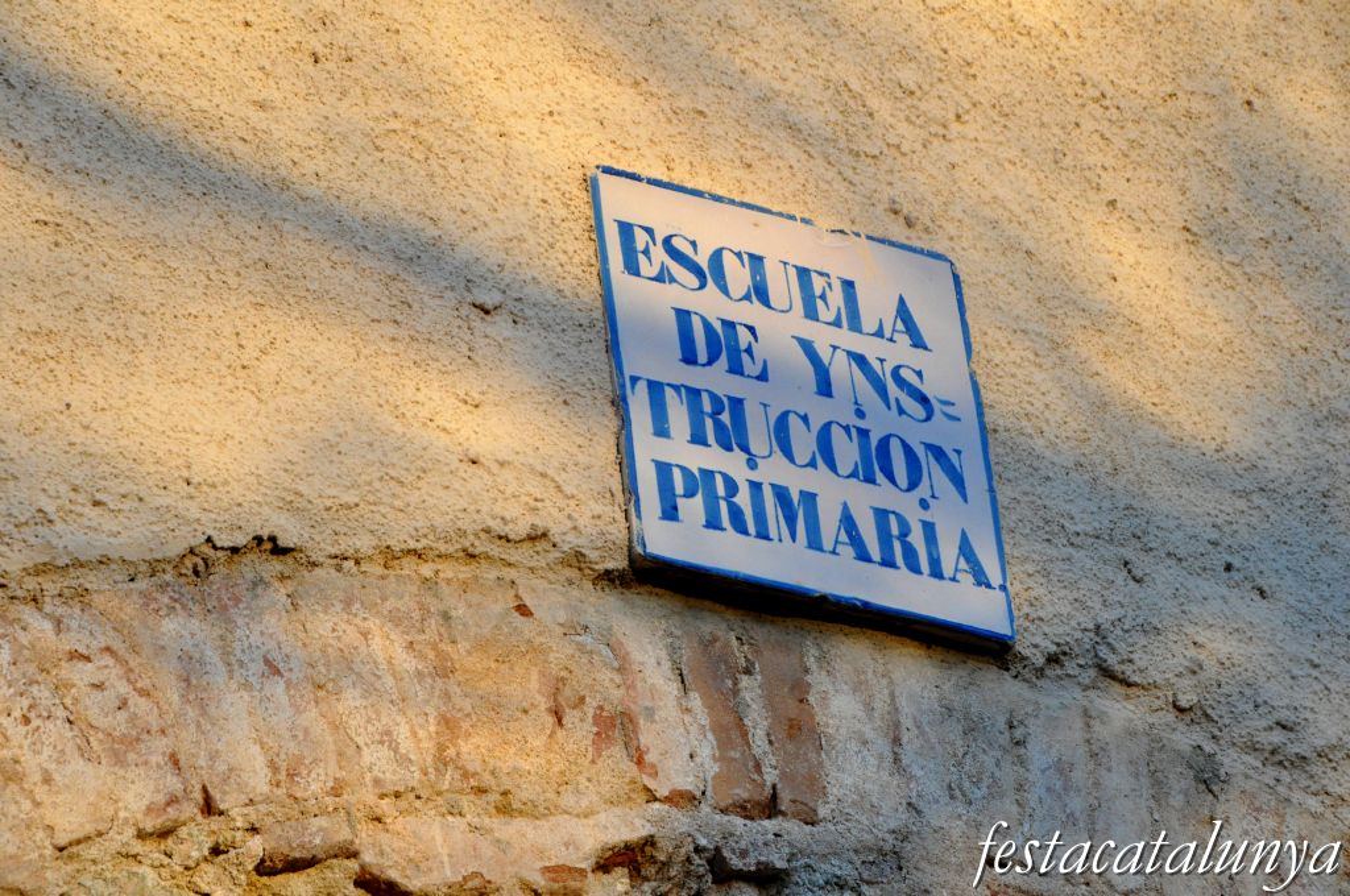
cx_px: 675
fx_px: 3932
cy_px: 448
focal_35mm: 105
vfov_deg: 13.0
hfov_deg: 19.5
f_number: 10
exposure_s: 1/400
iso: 1600
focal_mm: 70
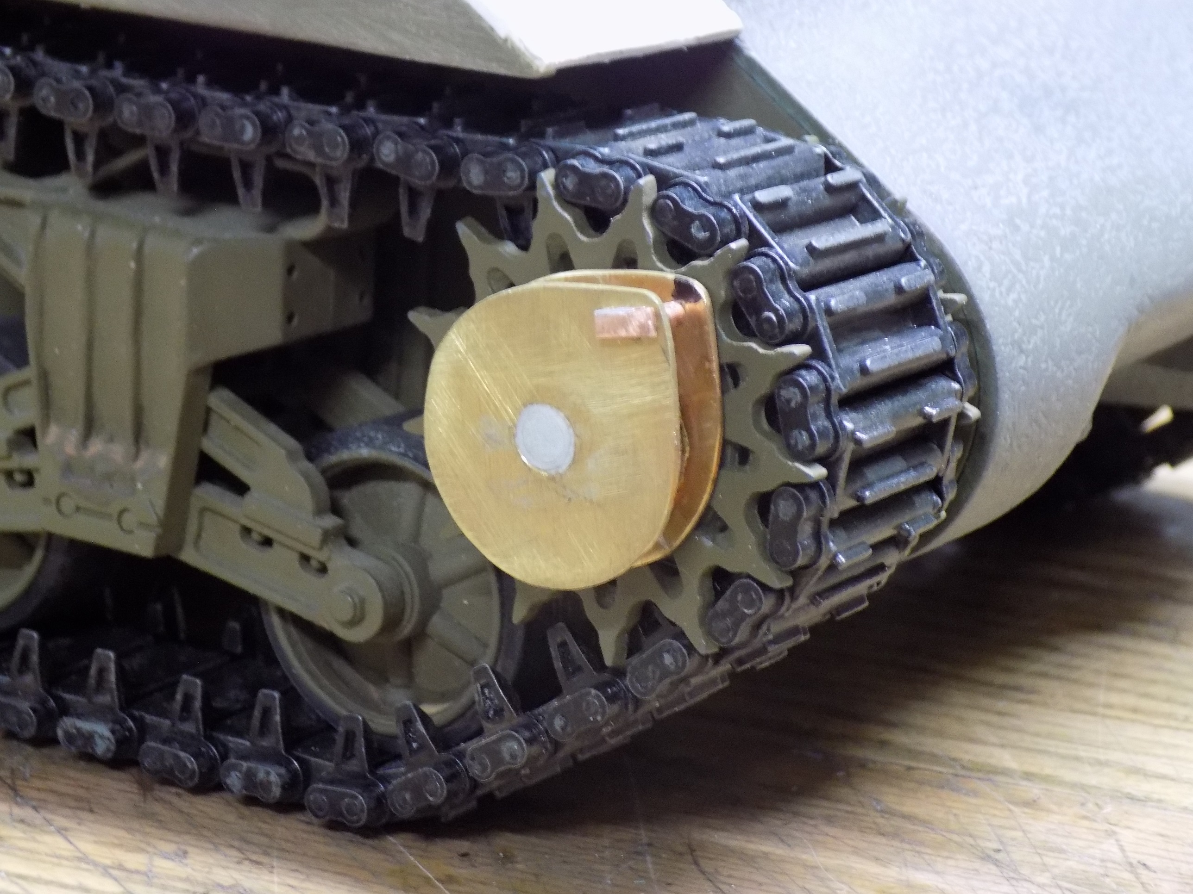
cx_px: 596
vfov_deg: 15.2
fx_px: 3343
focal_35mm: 97
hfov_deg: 20.2
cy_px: 447
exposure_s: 1/6
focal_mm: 17.2
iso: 400
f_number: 4.6
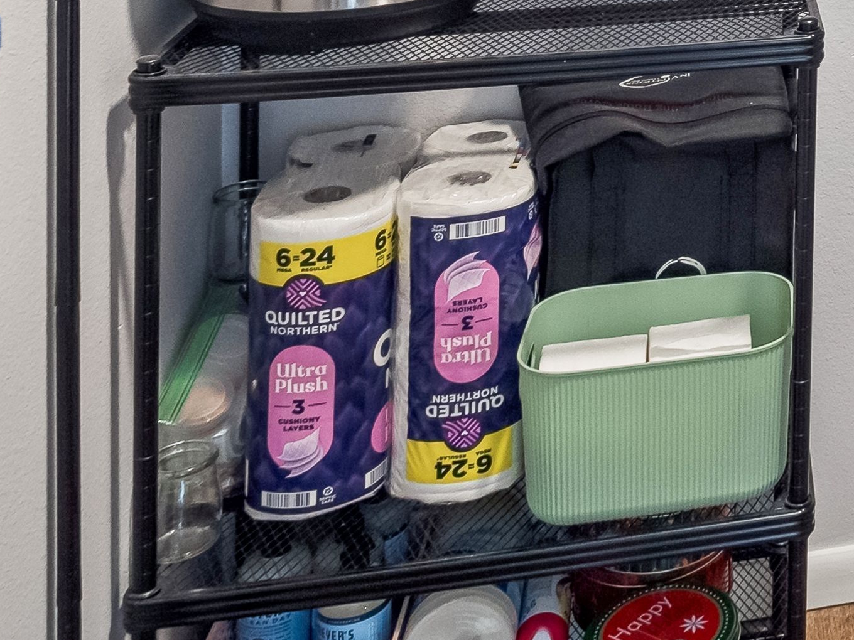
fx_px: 1505
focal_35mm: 61
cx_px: 1136
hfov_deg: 26.4
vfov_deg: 20.1
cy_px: -370
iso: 400
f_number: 5
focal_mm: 8
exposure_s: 1/10
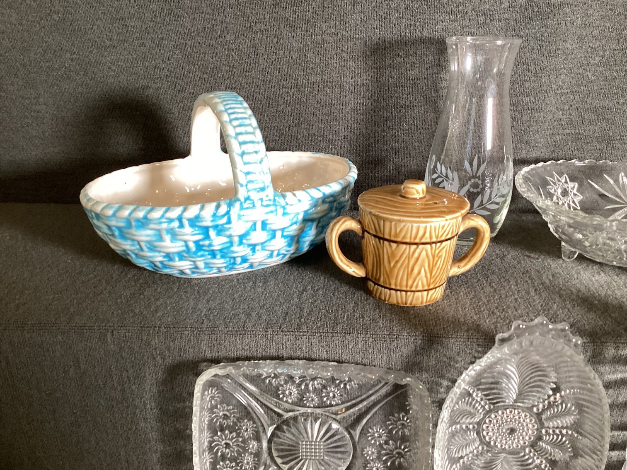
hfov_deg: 58.3
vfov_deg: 45.4
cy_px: 235
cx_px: 314
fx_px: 562
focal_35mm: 31
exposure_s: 1/60
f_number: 2.4
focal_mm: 3.3
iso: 160
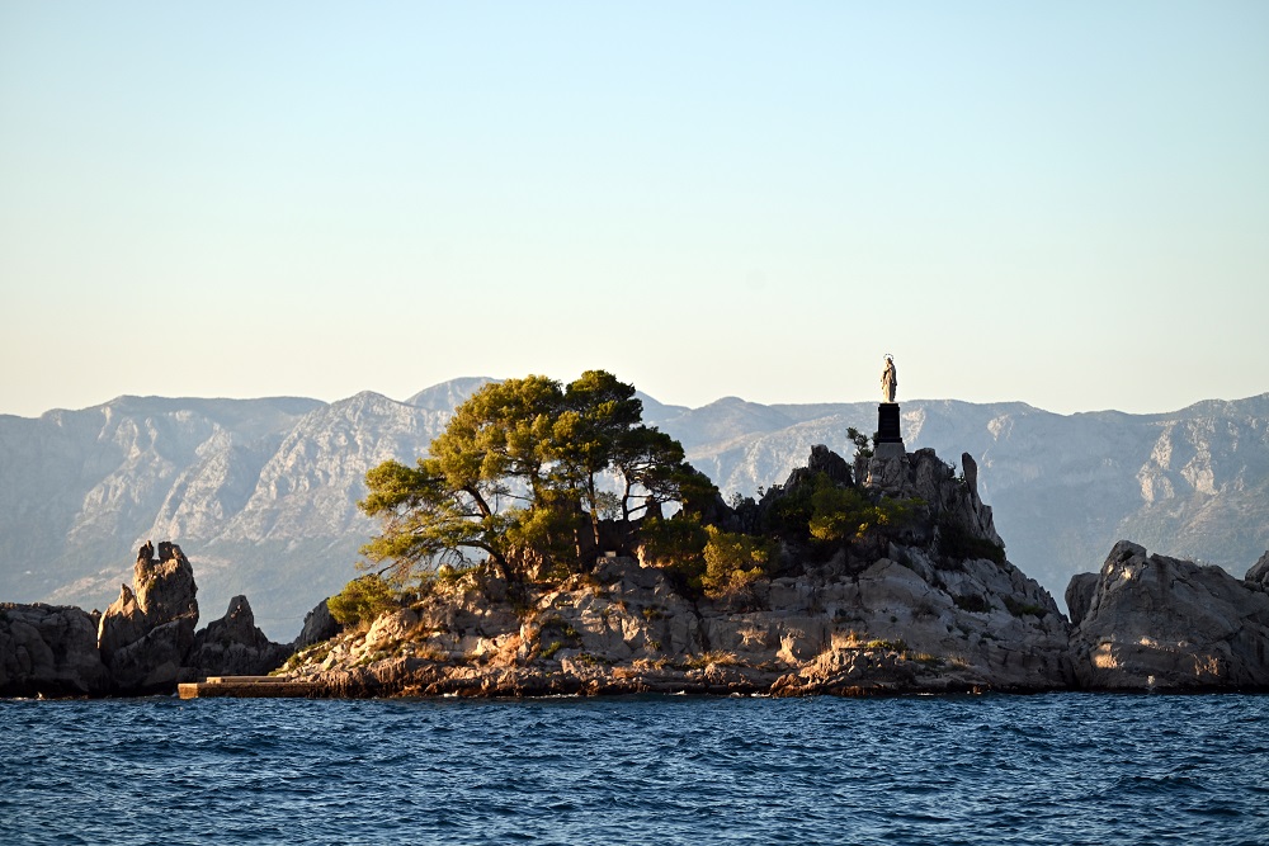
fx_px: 4935
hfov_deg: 14.7
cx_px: 634
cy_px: 423
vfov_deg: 9.8
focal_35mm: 140
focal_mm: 140
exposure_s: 1/400
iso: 100
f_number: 4.8
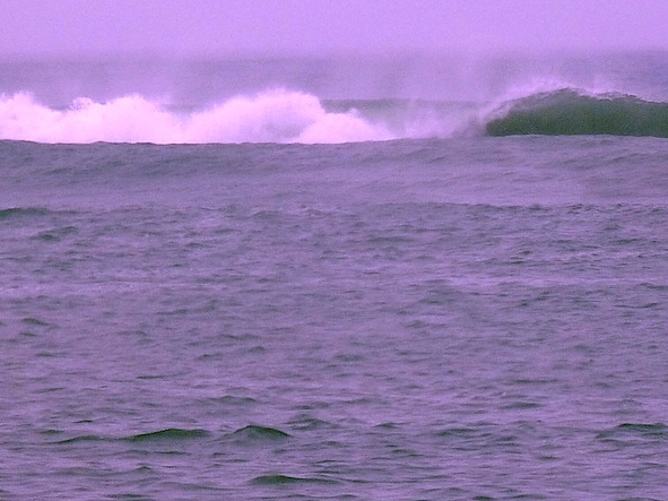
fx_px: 11422
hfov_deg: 3.3
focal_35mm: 592
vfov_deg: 2.5
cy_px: 198
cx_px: 323
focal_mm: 43.3
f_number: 3.7
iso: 100
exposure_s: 1/50
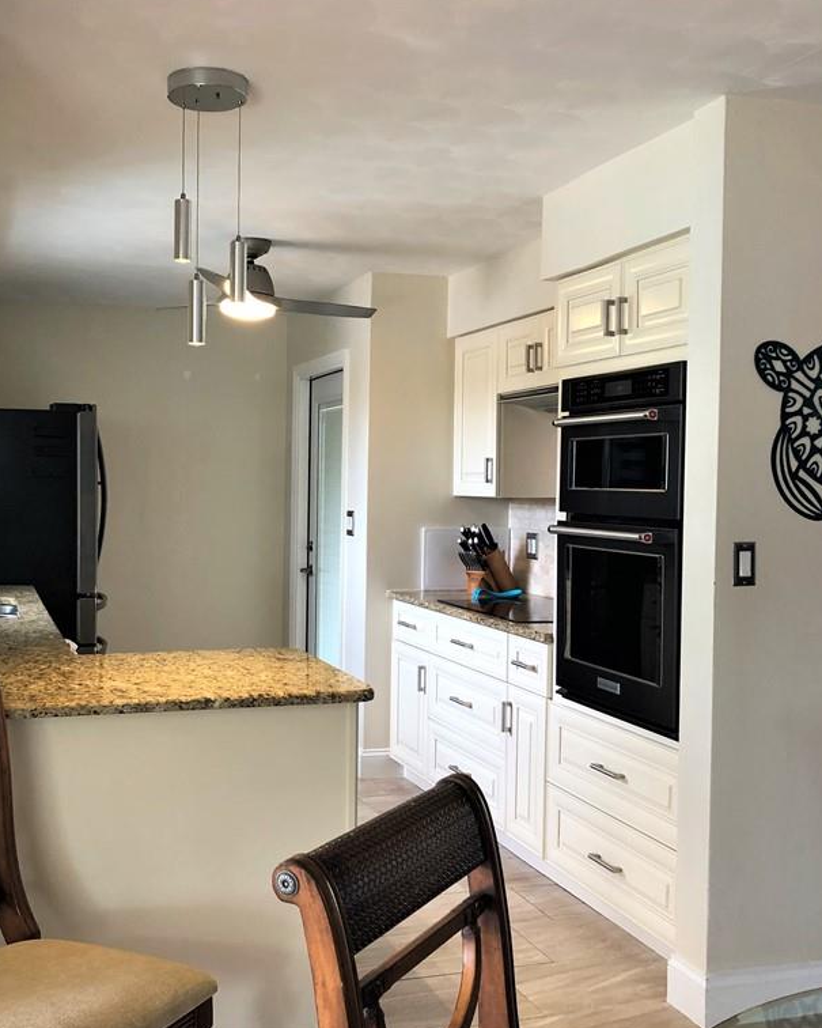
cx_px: 276
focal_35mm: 37
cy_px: 513
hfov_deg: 39.7
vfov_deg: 49.1
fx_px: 1125
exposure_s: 1/30
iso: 40
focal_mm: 4
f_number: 1.8
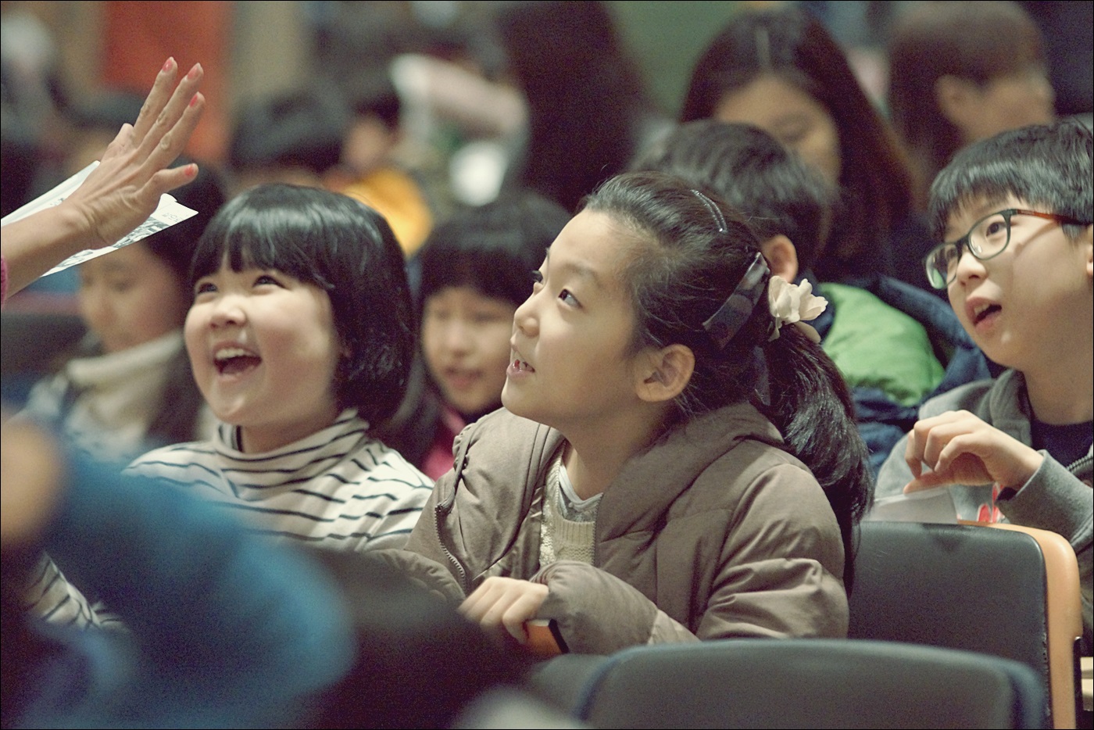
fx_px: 6383
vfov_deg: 6.5
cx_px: 547
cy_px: 365
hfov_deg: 9.8
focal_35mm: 210
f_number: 2.8
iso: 3200
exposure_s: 1/200
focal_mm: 140
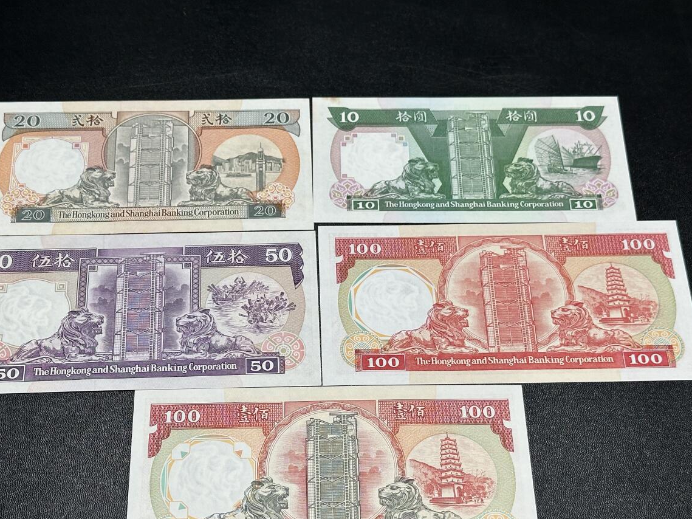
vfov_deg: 24.8
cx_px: 325
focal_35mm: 59
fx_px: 1179
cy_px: 315
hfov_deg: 32.7
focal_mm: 6.86
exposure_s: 1/50
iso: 64
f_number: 1.78
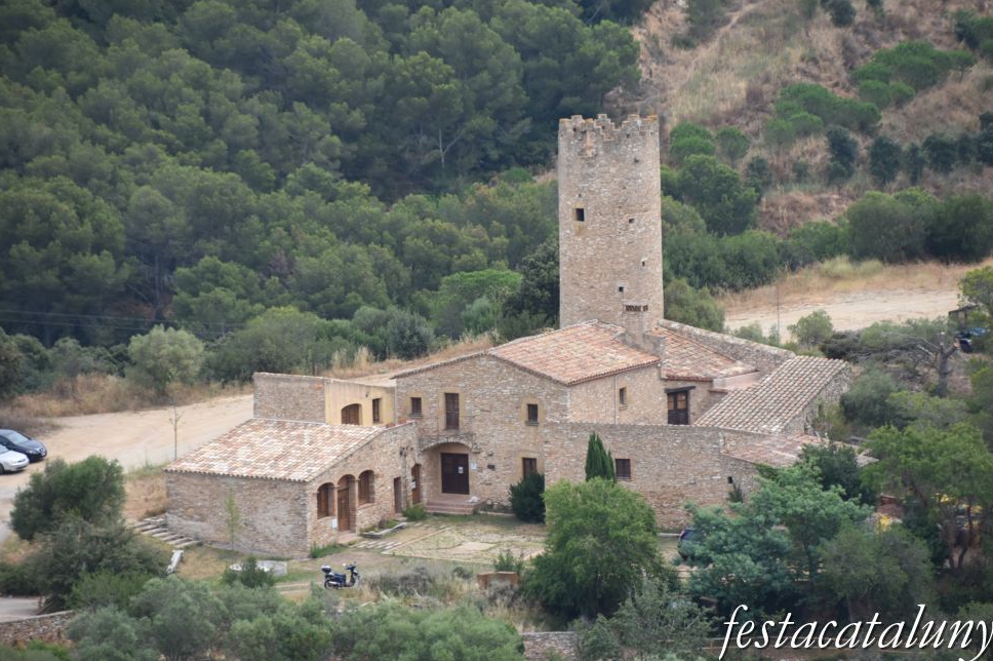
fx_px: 7001
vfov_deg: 5.4
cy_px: 316
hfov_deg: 8.1
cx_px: 505
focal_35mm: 254
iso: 640
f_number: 6
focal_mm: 160
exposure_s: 1/1600
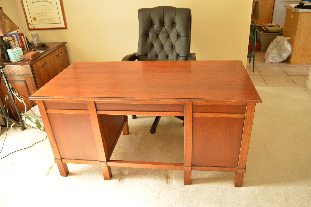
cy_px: 104
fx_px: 233
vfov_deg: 47.8
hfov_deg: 67.4
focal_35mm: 27
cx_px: 156
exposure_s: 1/40
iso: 800
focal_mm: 18
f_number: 3.5
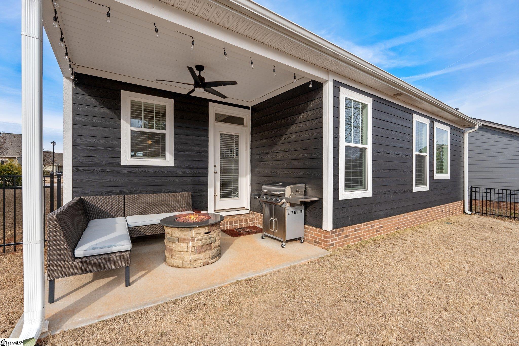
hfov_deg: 96.7
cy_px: 173
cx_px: 260
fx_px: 231
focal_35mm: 16
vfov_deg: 73.7
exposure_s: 1/250
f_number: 9
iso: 250
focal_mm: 16
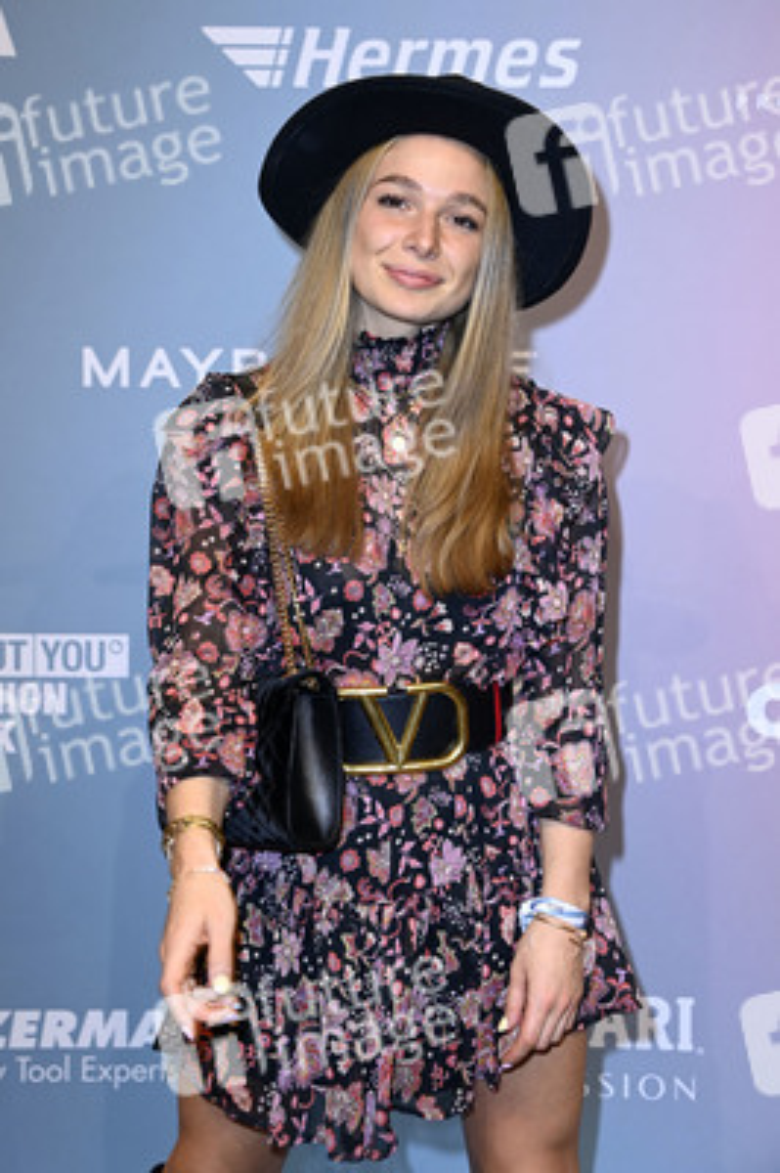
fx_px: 1888
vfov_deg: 34.5
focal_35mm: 58
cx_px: 390
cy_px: 586
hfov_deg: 23.3
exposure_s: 1/250
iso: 400
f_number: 5
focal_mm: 58
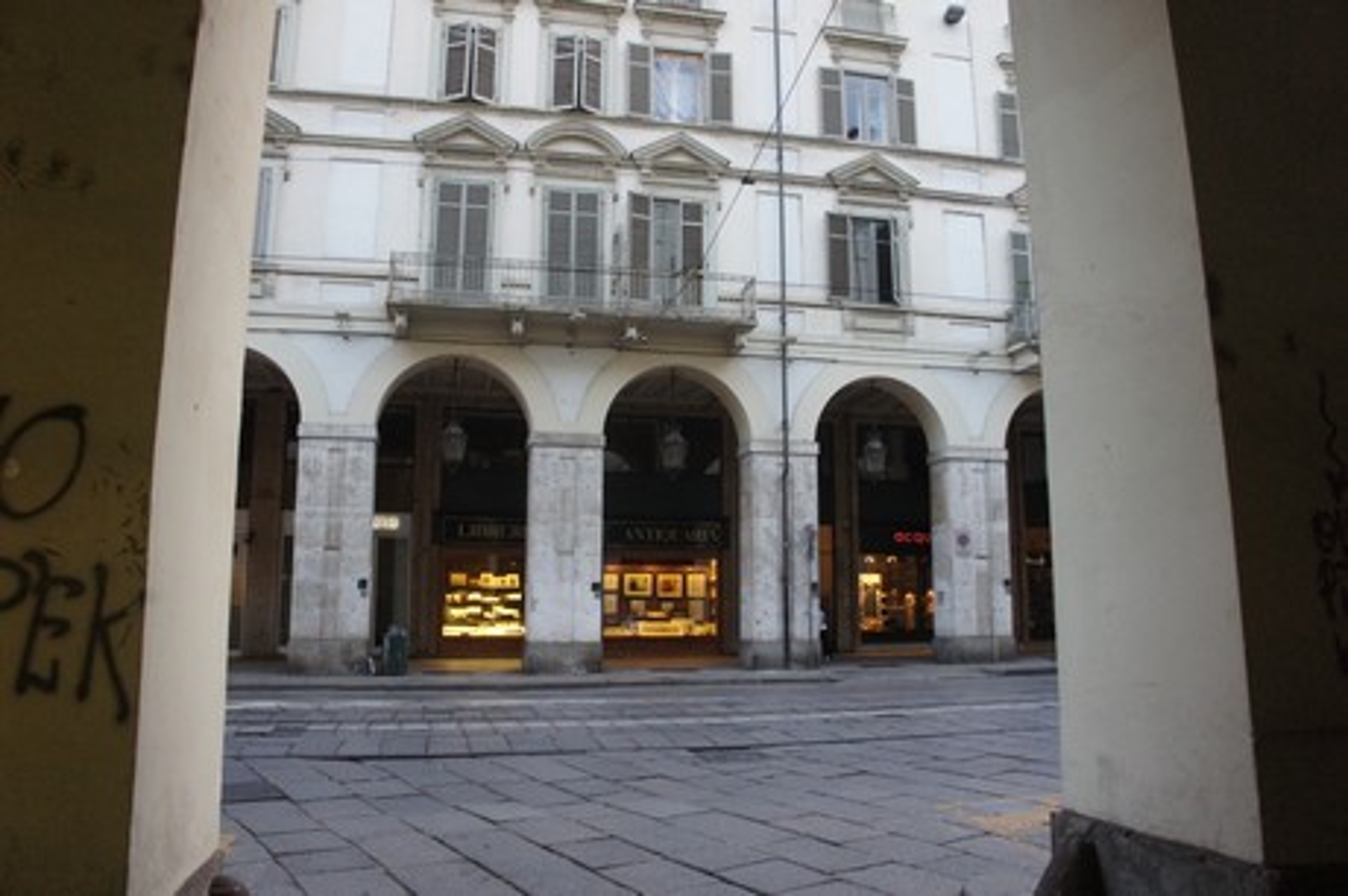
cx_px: 674
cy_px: 448
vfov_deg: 47.9
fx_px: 1010
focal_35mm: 27
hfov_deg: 67.4
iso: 1600
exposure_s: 1/100
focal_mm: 18
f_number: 3.5
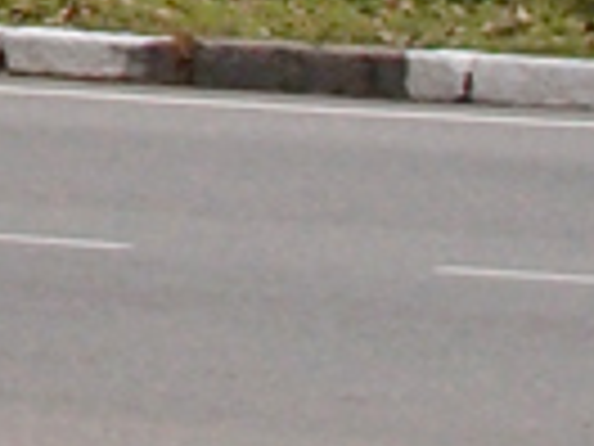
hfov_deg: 5.1
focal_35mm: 358
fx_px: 6143
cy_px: -978
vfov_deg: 4.0
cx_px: -1516
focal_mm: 9.87
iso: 100
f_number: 4
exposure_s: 1/500
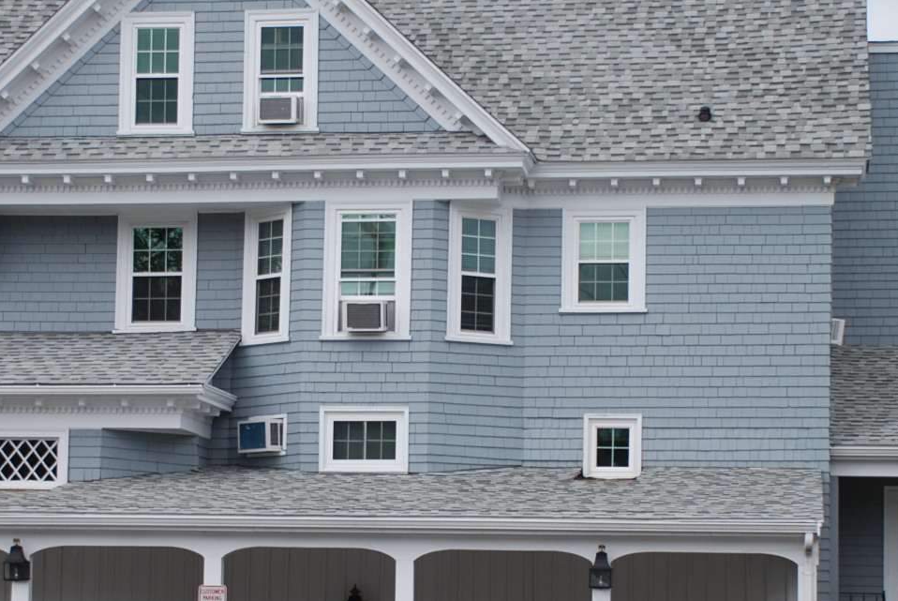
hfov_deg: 21.0
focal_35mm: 97
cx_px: 424
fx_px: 2422
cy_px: 456
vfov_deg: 14.1
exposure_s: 1/640
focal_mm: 32
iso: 100
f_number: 4.2
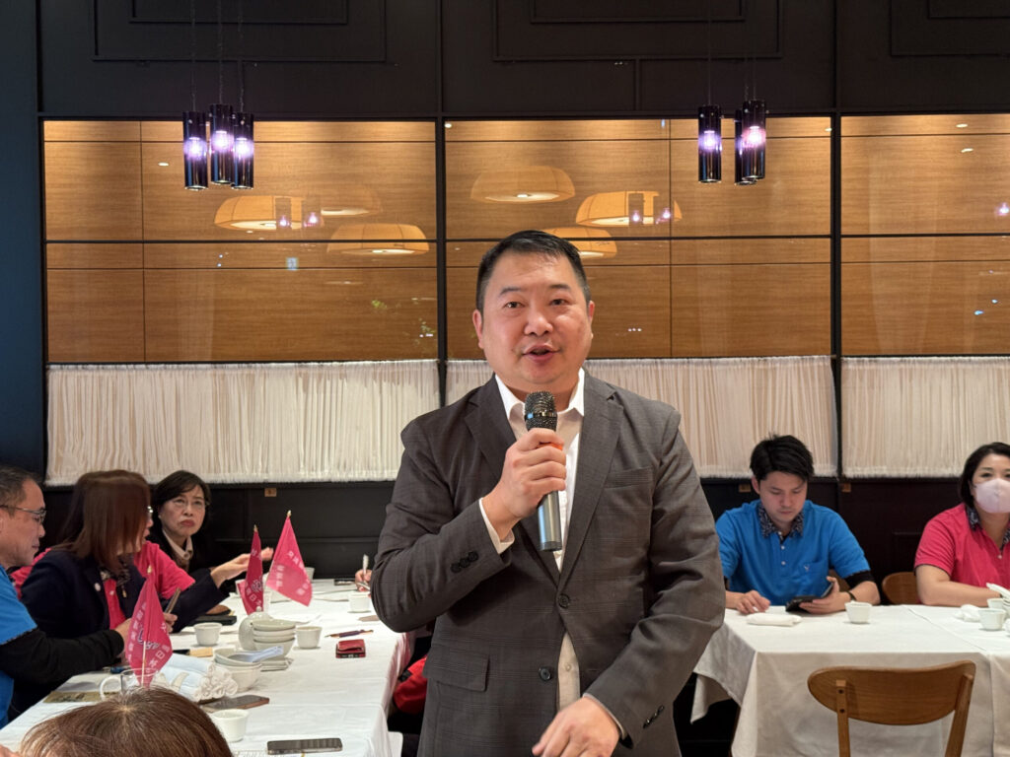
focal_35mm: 48
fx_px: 1401
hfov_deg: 39.7
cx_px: 505
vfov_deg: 30.3
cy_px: 378
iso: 320
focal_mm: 6.76
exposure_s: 1/33
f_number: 1.78
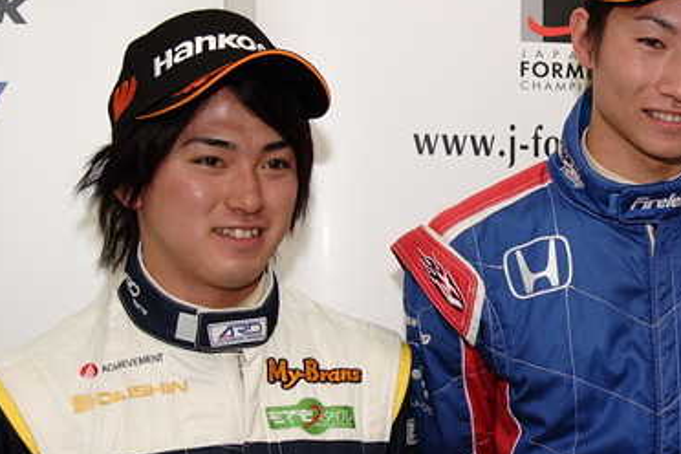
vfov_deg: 14.7
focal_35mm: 93
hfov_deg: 21.5
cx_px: 589
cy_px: 315
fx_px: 1759
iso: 100
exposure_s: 1/60
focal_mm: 32
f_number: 4
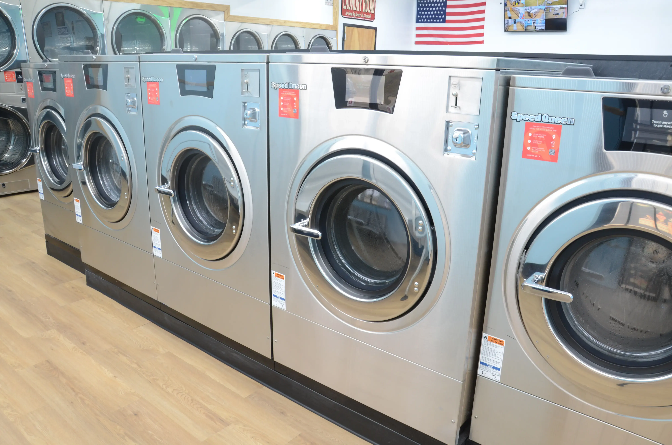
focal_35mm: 27
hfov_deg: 67.5
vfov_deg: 47.7
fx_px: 503
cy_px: 222
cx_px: 336
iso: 400
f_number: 8
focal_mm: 18
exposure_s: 1/13
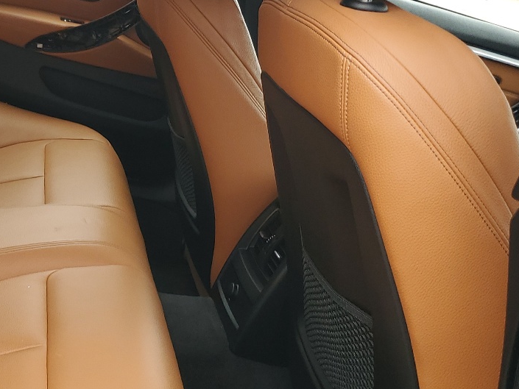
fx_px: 885
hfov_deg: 31.6
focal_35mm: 59
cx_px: 86
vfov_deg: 24.8
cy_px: 170
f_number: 1.5
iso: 50
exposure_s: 1/143
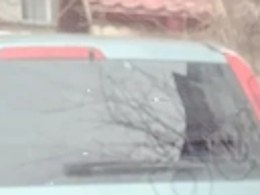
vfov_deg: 7.0
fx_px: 1405
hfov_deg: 9.5
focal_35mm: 187
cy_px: 609
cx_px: 601
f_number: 1.75
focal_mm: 5.25
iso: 388
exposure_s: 1/33.3
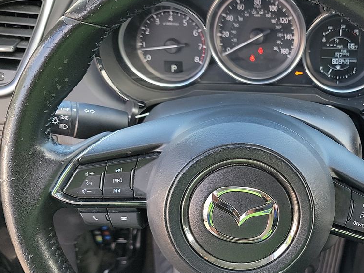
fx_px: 536
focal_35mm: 51
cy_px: 168
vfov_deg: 28.5
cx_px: 307
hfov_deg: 35.8
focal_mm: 6.7
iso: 81
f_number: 1.8
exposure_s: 1/59
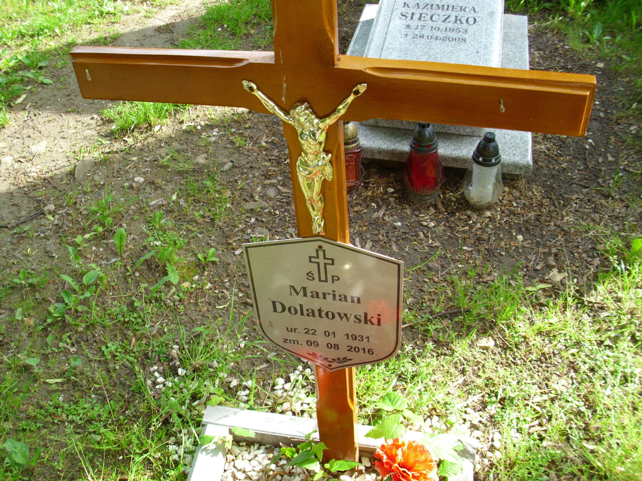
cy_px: 240
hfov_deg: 52.6
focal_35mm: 35
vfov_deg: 40.7
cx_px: 321
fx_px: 649
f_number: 3
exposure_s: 1/66
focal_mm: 6.2
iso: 50
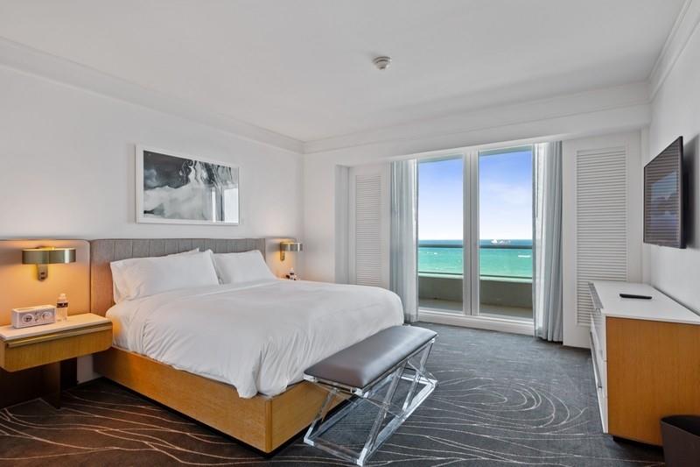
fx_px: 321
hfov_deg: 95.0
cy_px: 234
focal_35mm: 16
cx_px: 350
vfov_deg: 72.0
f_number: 5.6
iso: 200
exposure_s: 1/13
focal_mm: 11
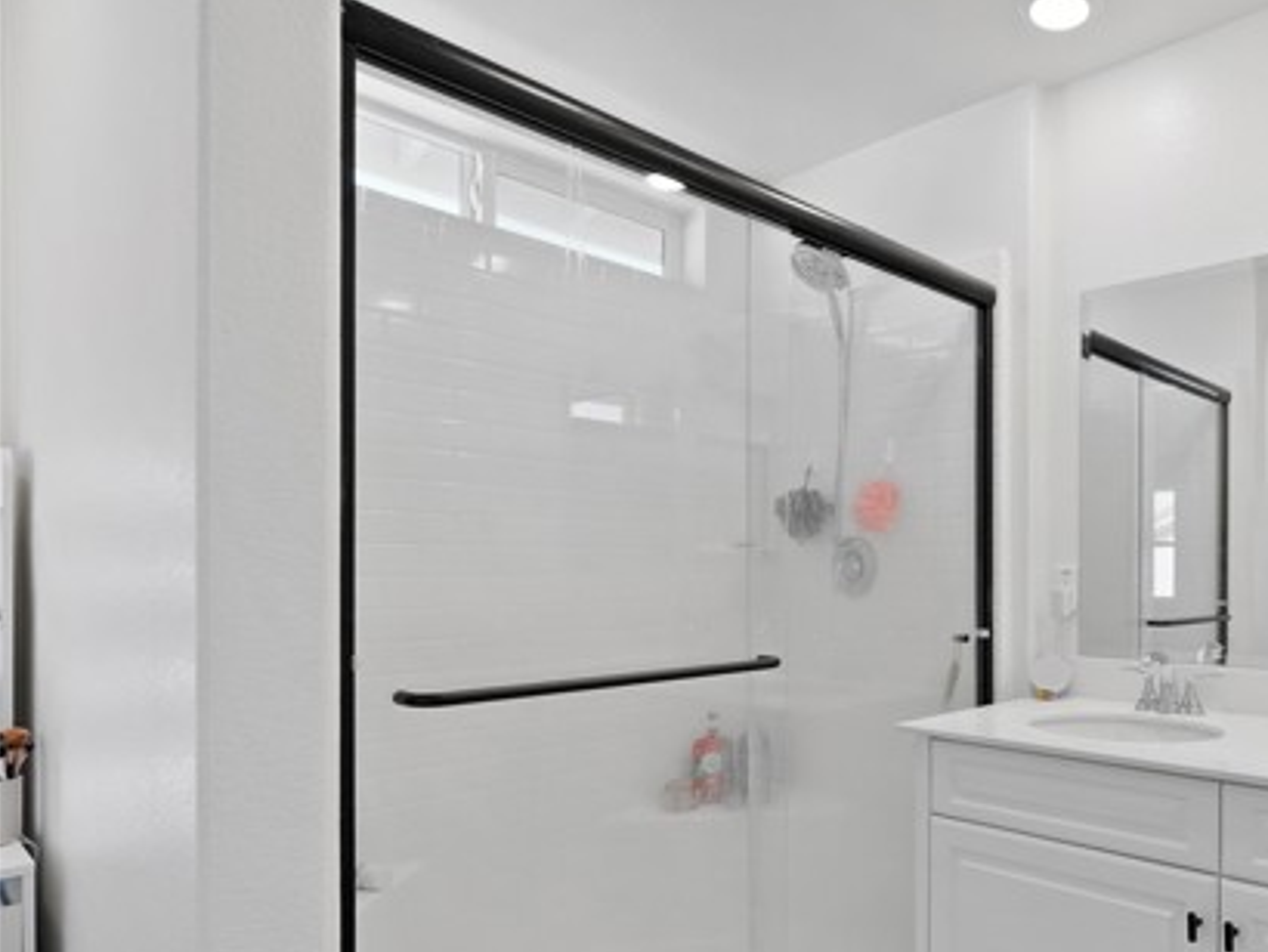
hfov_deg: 66.0
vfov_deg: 56.6
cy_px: 549
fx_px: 880
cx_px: 987
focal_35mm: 24
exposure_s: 1/15
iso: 250
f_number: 4.5
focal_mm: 16
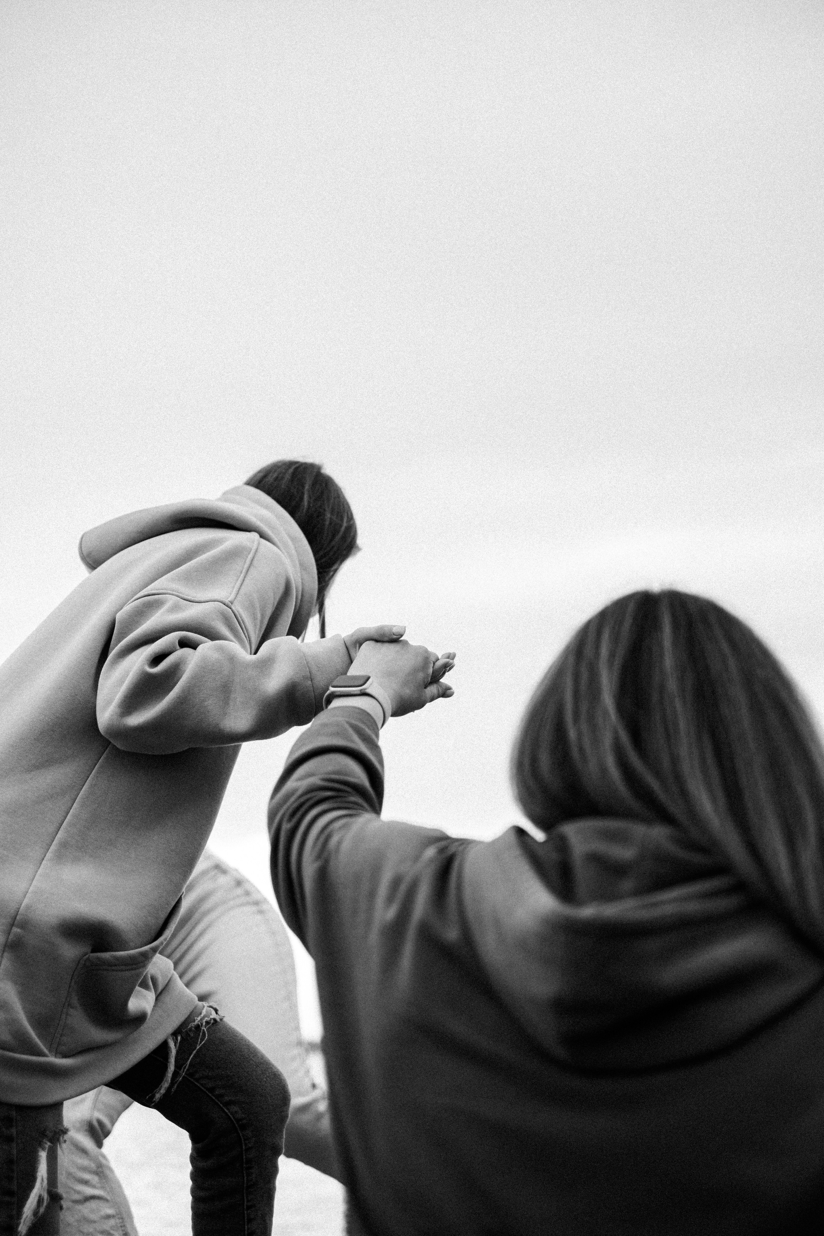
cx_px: 412
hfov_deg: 25.5
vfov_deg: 37.5
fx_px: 1820
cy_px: 618
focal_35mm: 53
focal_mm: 35
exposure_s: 1/1000
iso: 160
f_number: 1.6
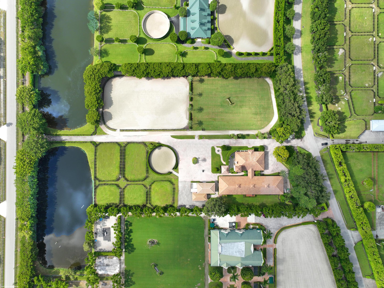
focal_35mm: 24
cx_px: 192
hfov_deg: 71.6
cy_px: 144
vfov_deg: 56.8
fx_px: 266
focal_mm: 12.29
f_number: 2.8
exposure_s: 1/1250
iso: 110
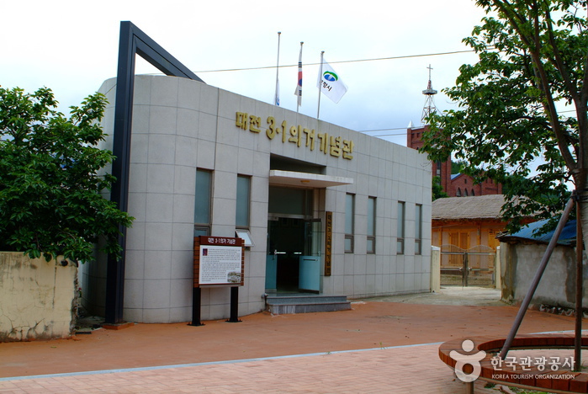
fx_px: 687
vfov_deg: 32.0
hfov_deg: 46.3
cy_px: 197
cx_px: 294
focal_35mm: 42
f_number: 6.7
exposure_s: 1/125
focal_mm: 28
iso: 200
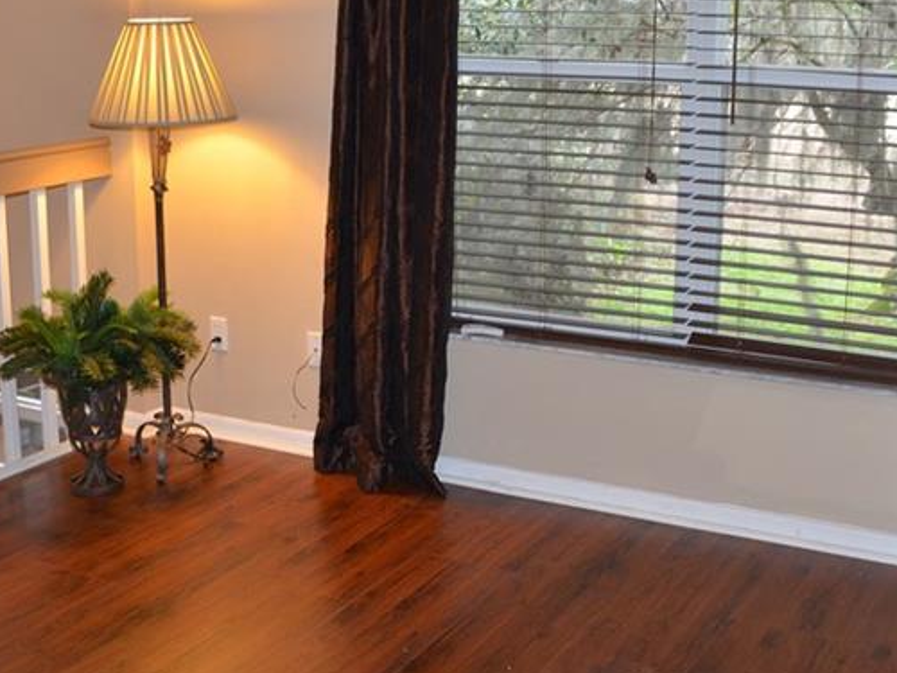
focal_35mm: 53
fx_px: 1373
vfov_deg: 27.4
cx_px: 443
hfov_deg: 36.2
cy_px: 258
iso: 800
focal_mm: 18
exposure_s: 1/60
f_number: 3.5
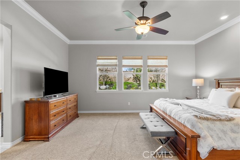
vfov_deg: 73.8
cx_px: 120
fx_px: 107
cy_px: 80
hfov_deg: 96.7
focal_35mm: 16
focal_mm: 16
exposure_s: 1/8
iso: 2000
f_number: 8
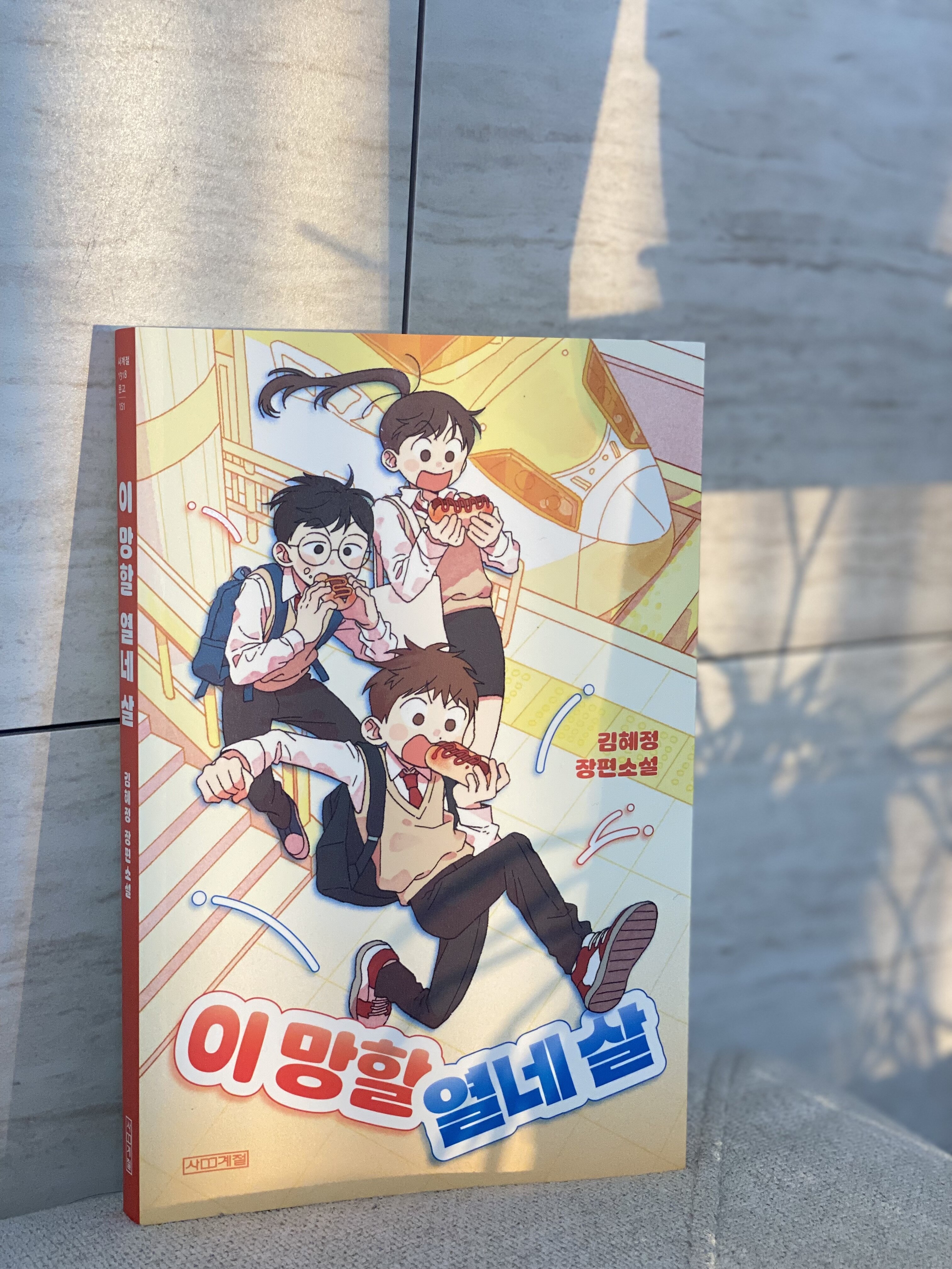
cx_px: 476
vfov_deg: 36.8
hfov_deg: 28.0
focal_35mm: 52
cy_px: 634
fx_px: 1907
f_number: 2
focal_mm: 6
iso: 160
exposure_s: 1/120
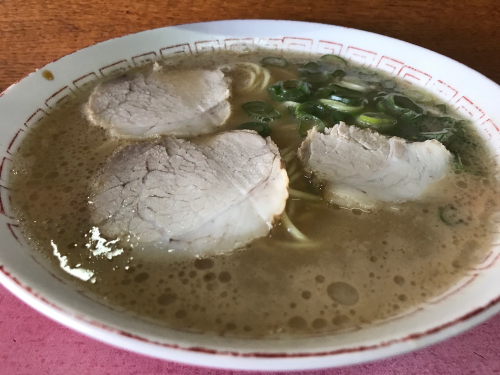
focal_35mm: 28
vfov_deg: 49.7
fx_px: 404
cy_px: 188
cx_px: 250
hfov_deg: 63.4
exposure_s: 1/30
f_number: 1.8
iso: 32
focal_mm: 3.99
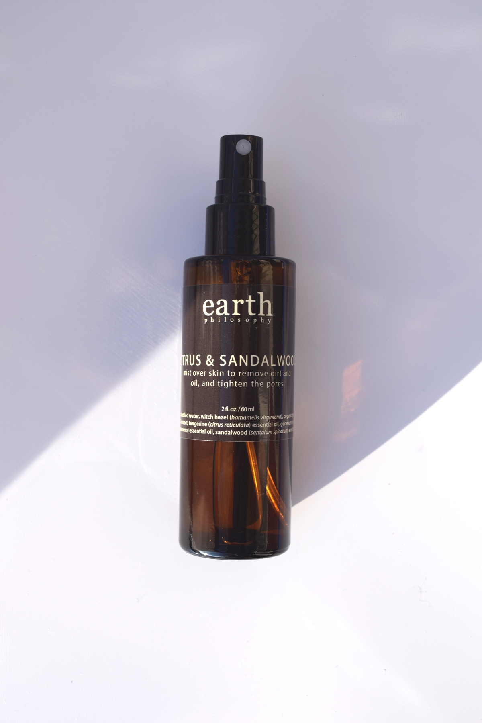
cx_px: 241
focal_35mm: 46
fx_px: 934
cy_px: 362
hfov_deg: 28.9
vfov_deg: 42.3
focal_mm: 31
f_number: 7.1
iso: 200
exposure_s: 1/320
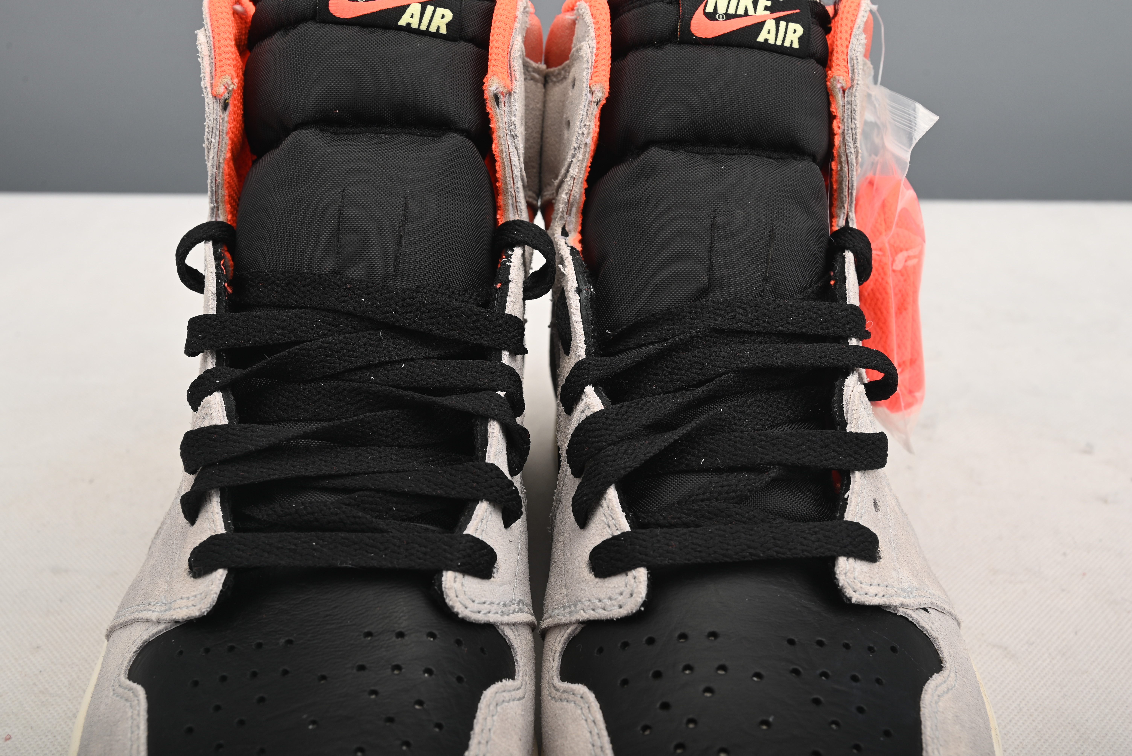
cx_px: 566
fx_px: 1227
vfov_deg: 34.2
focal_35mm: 39
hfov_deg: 49.5
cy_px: 378
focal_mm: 39
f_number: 11
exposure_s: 1/200
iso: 100
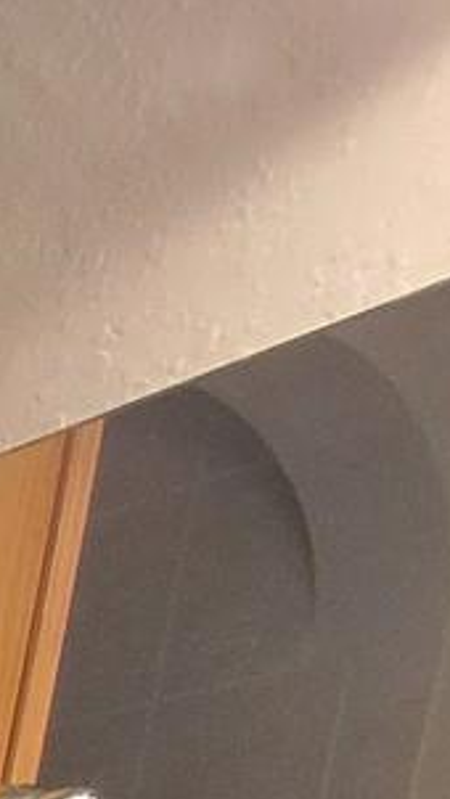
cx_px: -1612
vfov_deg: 19.1
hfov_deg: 7.0
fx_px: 1590
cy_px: 1540
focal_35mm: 75
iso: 400
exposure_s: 1/60
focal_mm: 2.2
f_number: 2.2
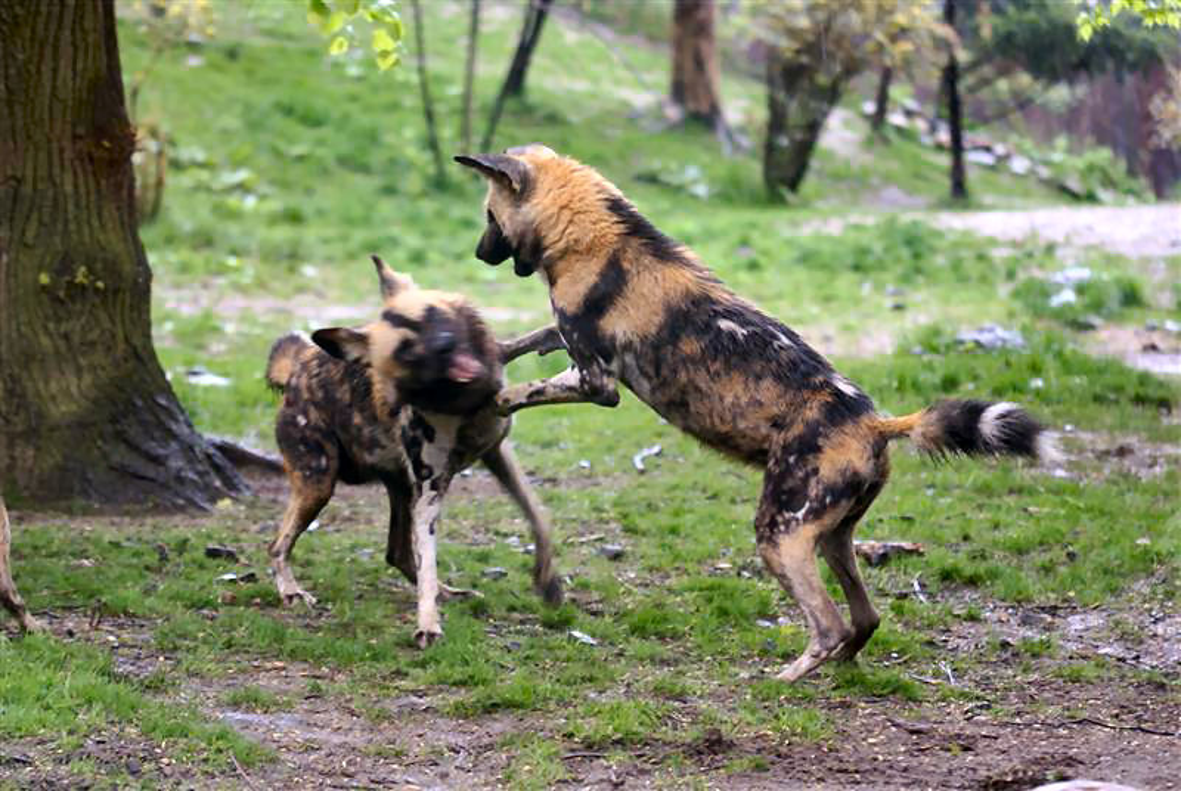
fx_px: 4435
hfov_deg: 15.2
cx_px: 590
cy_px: 396
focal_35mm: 135
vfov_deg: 10.2
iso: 400
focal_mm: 90
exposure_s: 1/125
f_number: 2.8
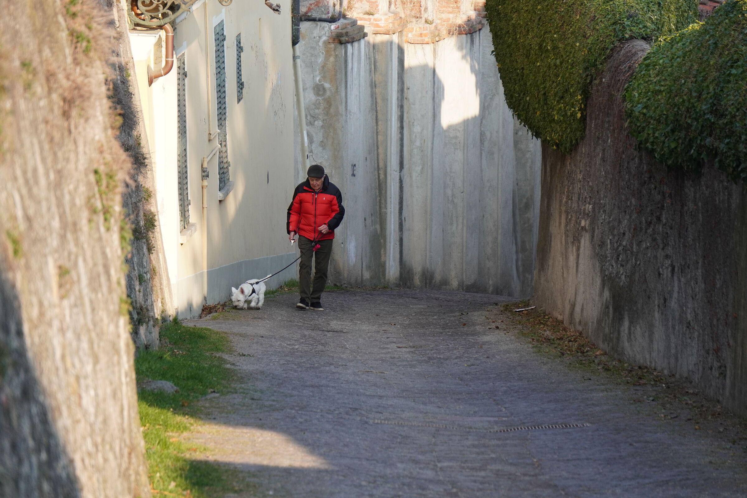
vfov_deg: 4.4
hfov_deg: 6.5
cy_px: 249
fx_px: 6536
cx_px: 374
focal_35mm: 315
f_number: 6.3
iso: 400
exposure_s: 1/400
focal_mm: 210
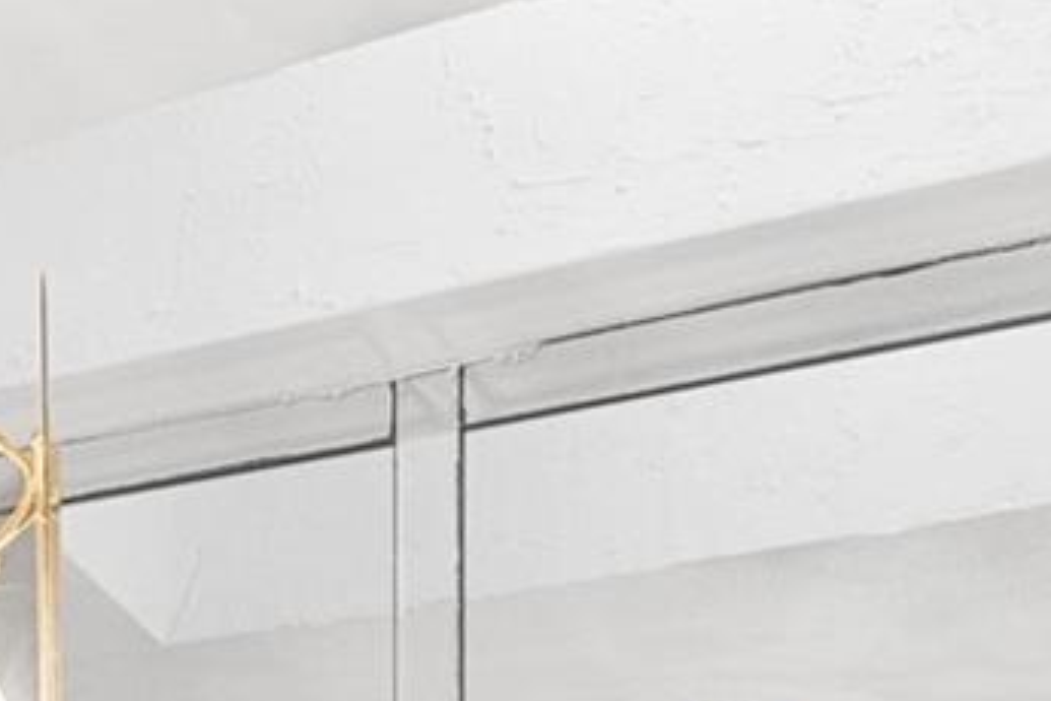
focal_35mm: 83
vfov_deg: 11.3
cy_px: 2001
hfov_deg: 19.4
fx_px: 2423
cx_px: -749
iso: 500
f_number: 8
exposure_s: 1/5
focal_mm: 14
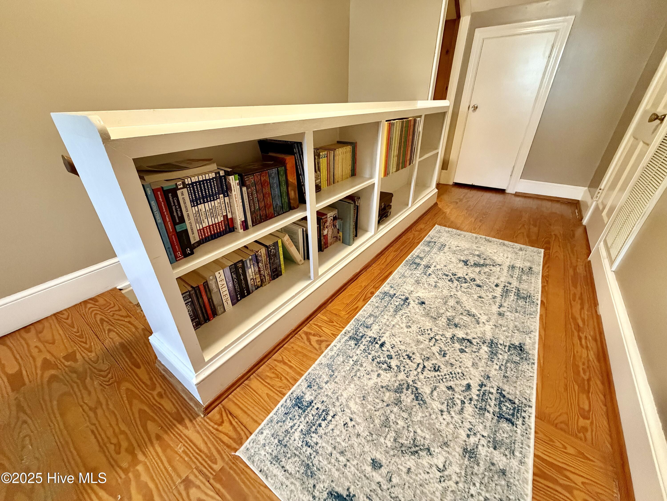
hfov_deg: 102.1
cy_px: 250
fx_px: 270
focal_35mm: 14
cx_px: 334
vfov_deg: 85.7
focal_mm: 2.22
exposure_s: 1/60
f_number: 2.2
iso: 640
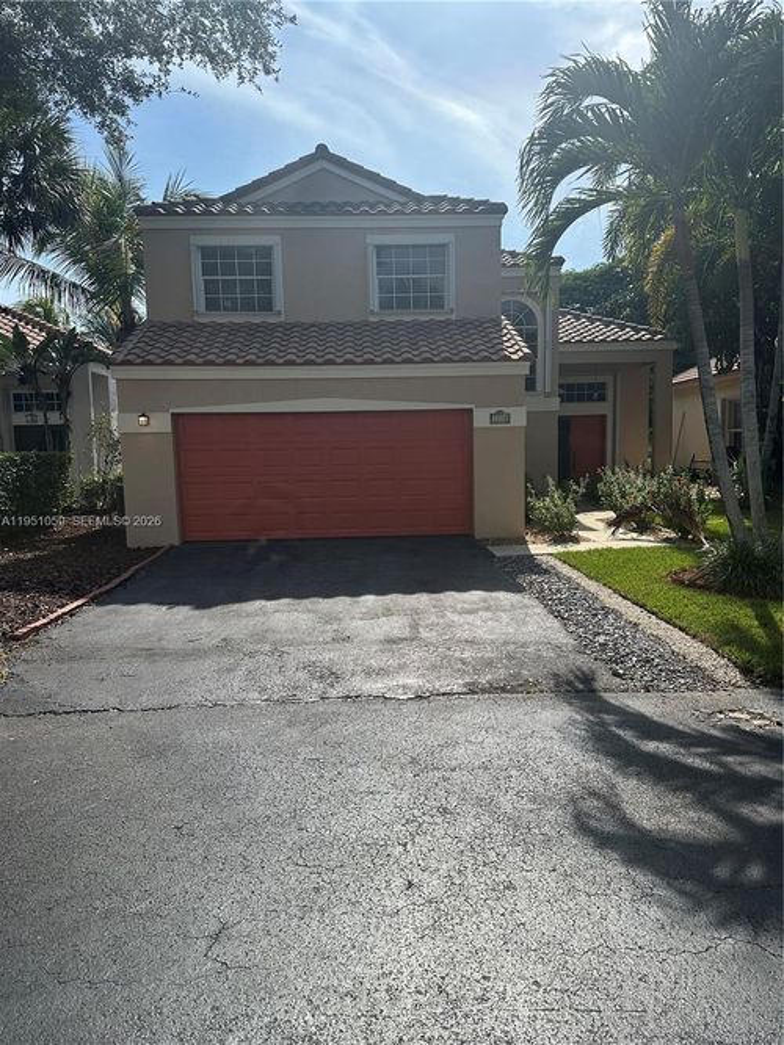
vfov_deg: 71.6
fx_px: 725
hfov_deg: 56.8
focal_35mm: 24
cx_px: 392
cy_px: 522
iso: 80
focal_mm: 6.86
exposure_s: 1/5000
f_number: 1.78
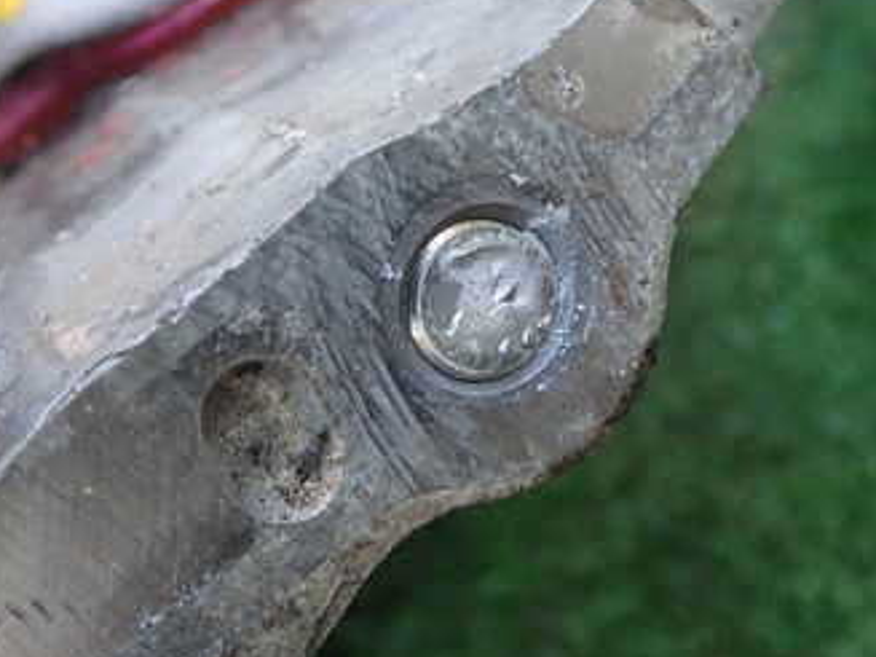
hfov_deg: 34.9
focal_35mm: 55
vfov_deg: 26.5
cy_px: 244
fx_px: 1391
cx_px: 488
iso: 160
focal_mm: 5.4
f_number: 2.3
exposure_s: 1/60
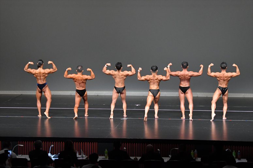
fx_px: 948
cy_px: 84
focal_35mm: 135
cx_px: 126
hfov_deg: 15.2
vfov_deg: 10.2
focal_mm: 90
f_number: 5.6
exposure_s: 1/400
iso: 5000
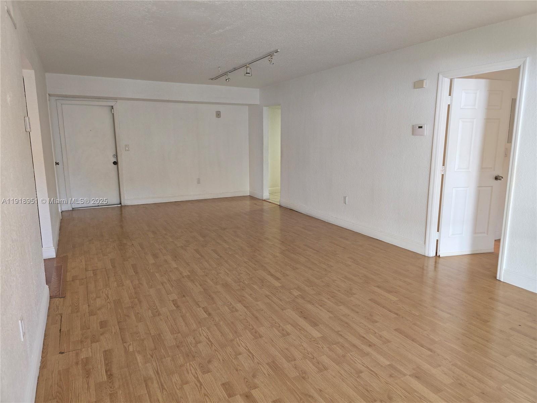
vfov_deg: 58.9
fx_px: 357
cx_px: 268
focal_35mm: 23
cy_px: 202
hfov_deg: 73.9
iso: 100
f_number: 1.7
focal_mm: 6.3
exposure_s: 1/30
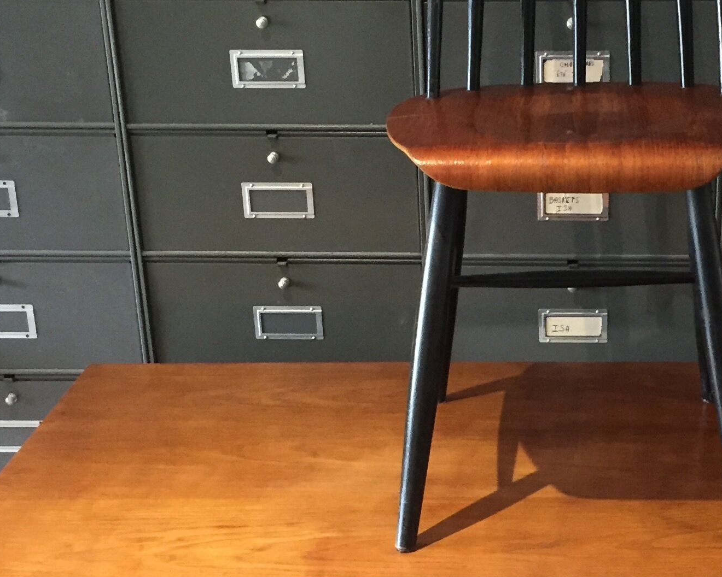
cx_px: 542
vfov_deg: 21.7
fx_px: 1496
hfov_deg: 26.8
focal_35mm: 70
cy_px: 426
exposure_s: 1/25
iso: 250
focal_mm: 4.15
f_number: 2.2
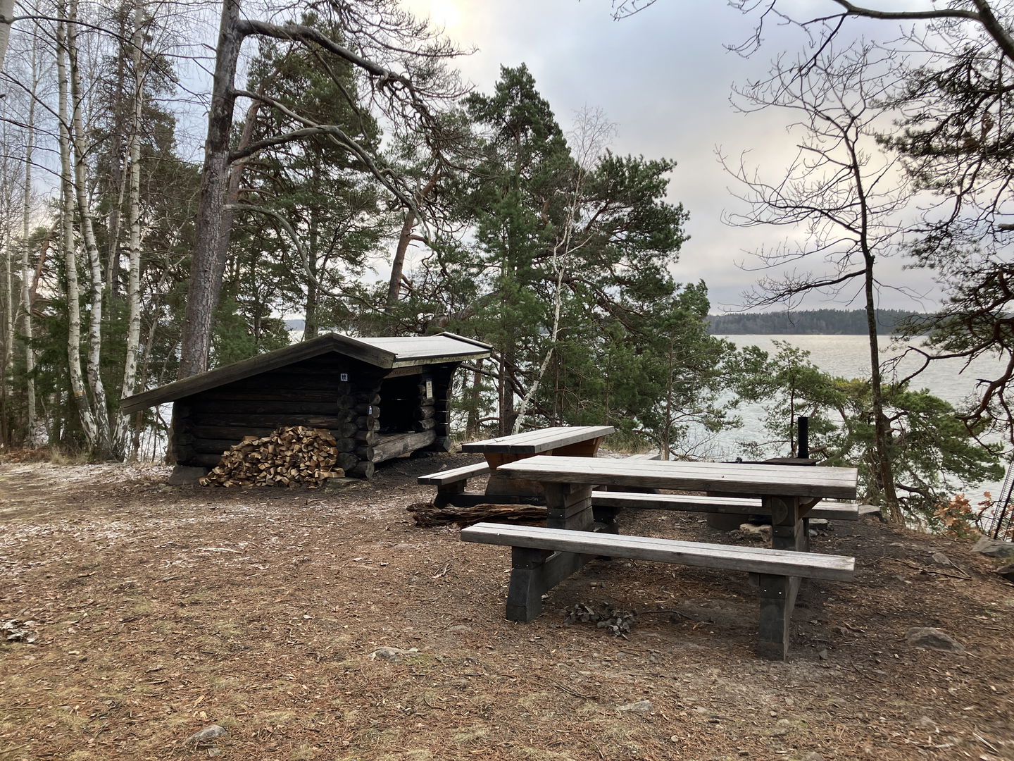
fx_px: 820
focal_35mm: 28
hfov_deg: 63.4
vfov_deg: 49.7
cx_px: 507
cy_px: 380
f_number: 1.8
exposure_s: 1/121
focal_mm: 3.99
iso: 40
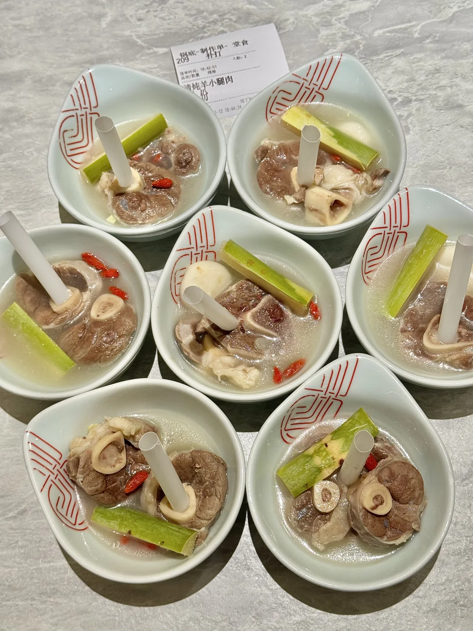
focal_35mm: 48
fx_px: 875
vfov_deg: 39.7
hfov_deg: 30.3
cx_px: 236
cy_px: 316
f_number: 1.78
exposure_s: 1/85
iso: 100
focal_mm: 6.76
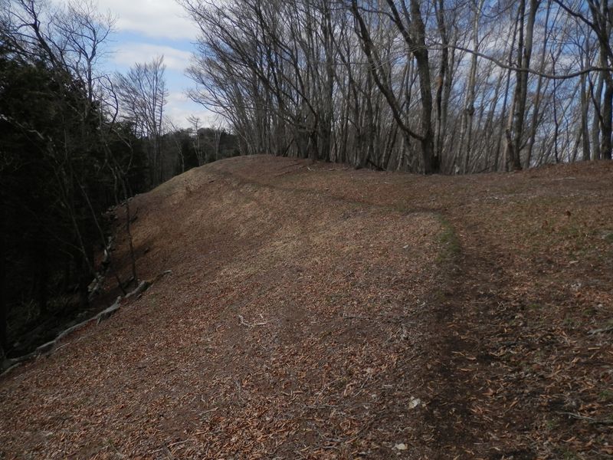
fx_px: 443
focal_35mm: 25
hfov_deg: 69.4
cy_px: 230
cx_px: 306
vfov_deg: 54.9
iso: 80
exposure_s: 1/160
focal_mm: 4.5
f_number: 8.7
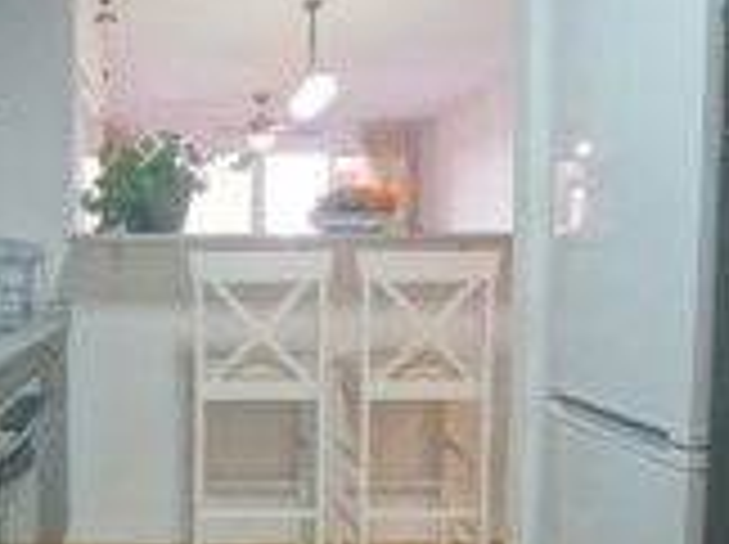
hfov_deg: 33.1
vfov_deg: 25.5
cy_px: 330
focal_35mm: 57
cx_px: 171
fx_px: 1199
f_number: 10
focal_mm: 16
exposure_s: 1/50
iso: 6400
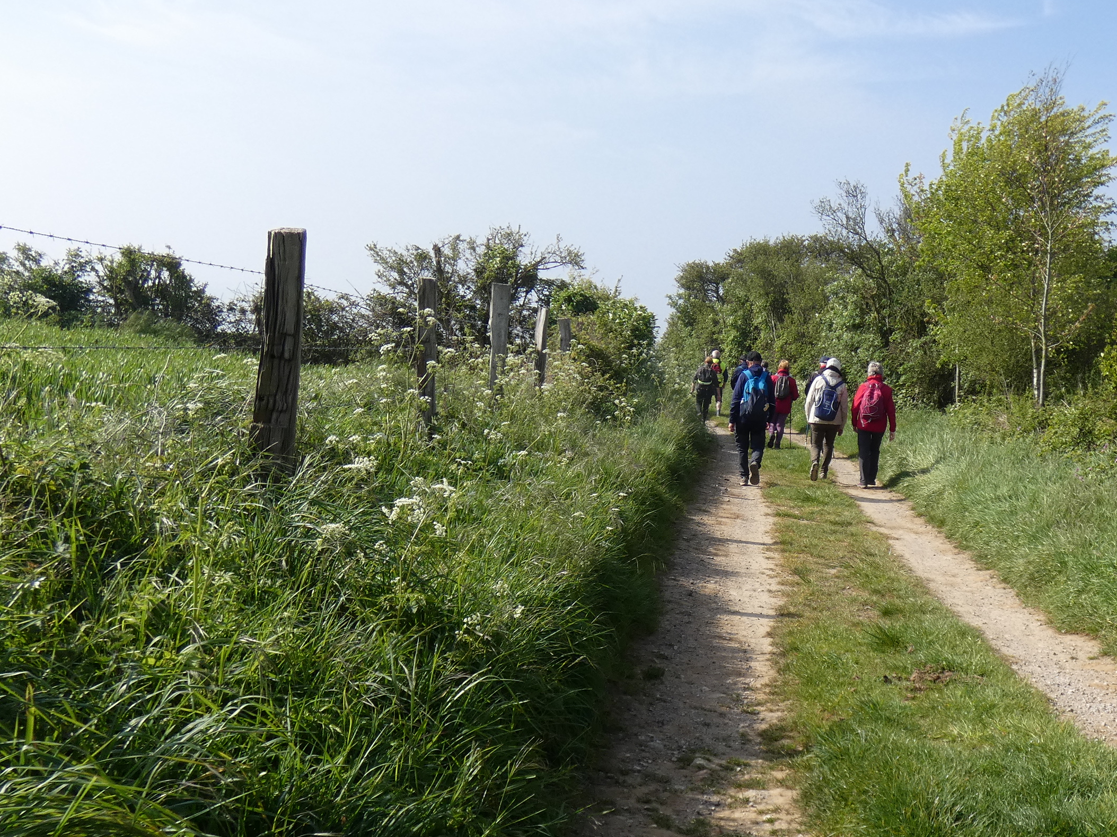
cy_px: 582
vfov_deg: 34.7
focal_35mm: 41
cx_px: 778
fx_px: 1323
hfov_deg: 44.8
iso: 80
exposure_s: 1/800
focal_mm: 4.4
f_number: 3
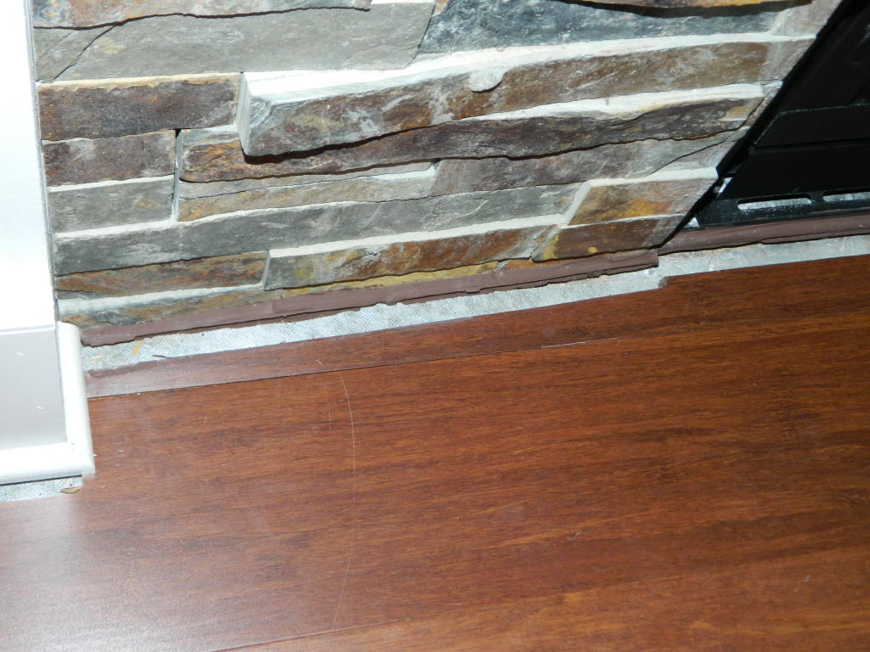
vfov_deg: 25.7
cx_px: 435
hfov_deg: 33.8
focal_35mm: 57
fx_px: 1433
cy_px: 326
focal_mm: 10.2
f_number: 3.8
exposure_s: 1/30
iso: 200
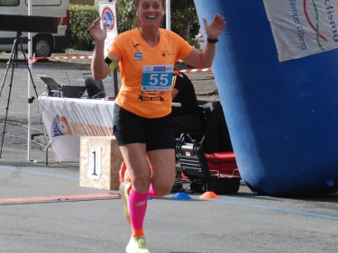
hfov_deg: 12.2
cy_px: 75
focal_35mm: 162
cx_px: 149
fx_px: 1581
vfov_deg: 9.1
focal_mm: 70
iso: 1000
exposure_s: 1/1600
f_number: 6.3
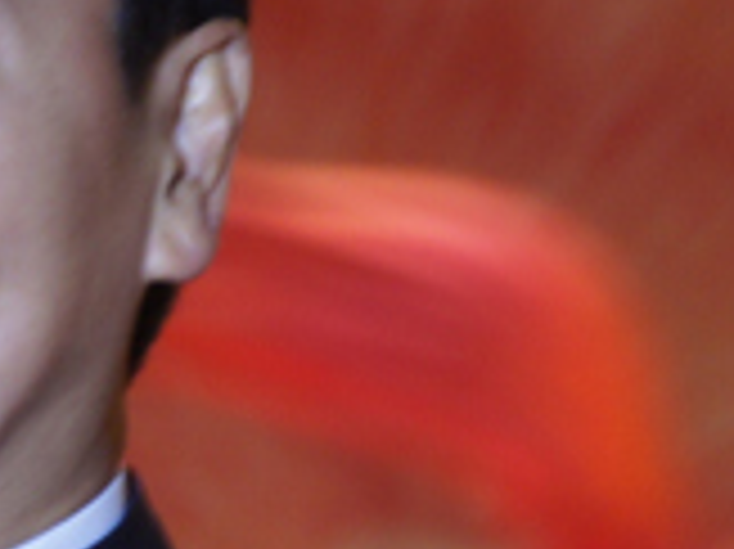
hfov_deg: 0.5
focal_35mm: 3977
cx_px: -392
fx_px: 84267
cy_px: 500
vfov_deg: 0.4
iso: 400
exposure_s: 1/40
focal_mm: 500
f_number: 8
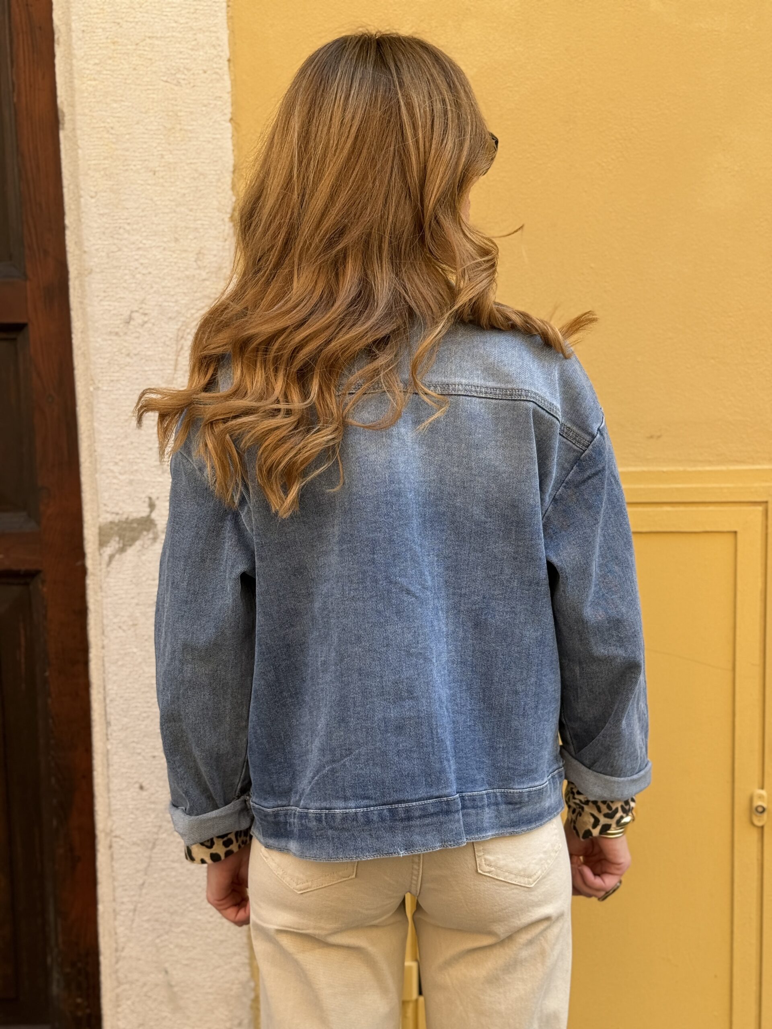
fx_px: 1427
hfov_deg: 30.3
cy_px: 514
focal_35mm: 48
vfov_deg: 39.7
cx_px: 386
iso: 80
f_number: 1.78
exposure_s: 1/778
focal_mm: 6.76
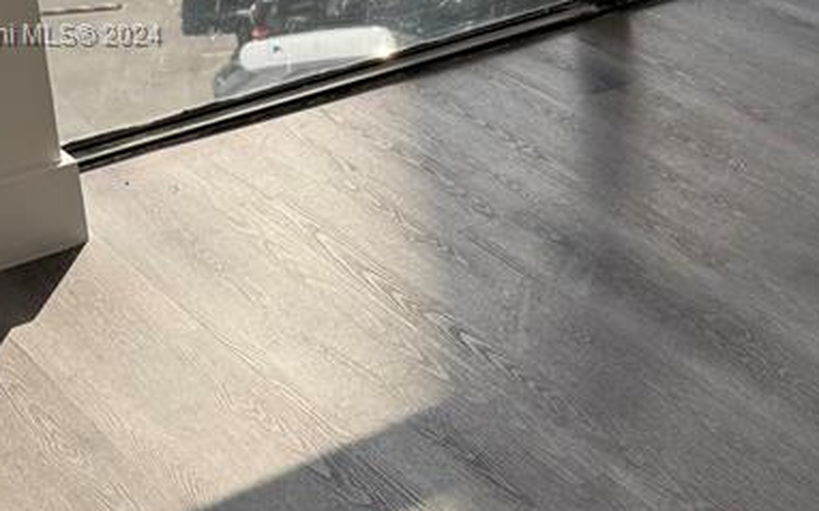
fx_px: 1784
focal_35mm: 80
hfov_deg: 25.1
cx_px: 733
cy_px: 36
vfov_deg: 16.0
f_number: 1.78
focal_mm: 6.86
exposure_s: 1/864
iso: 80
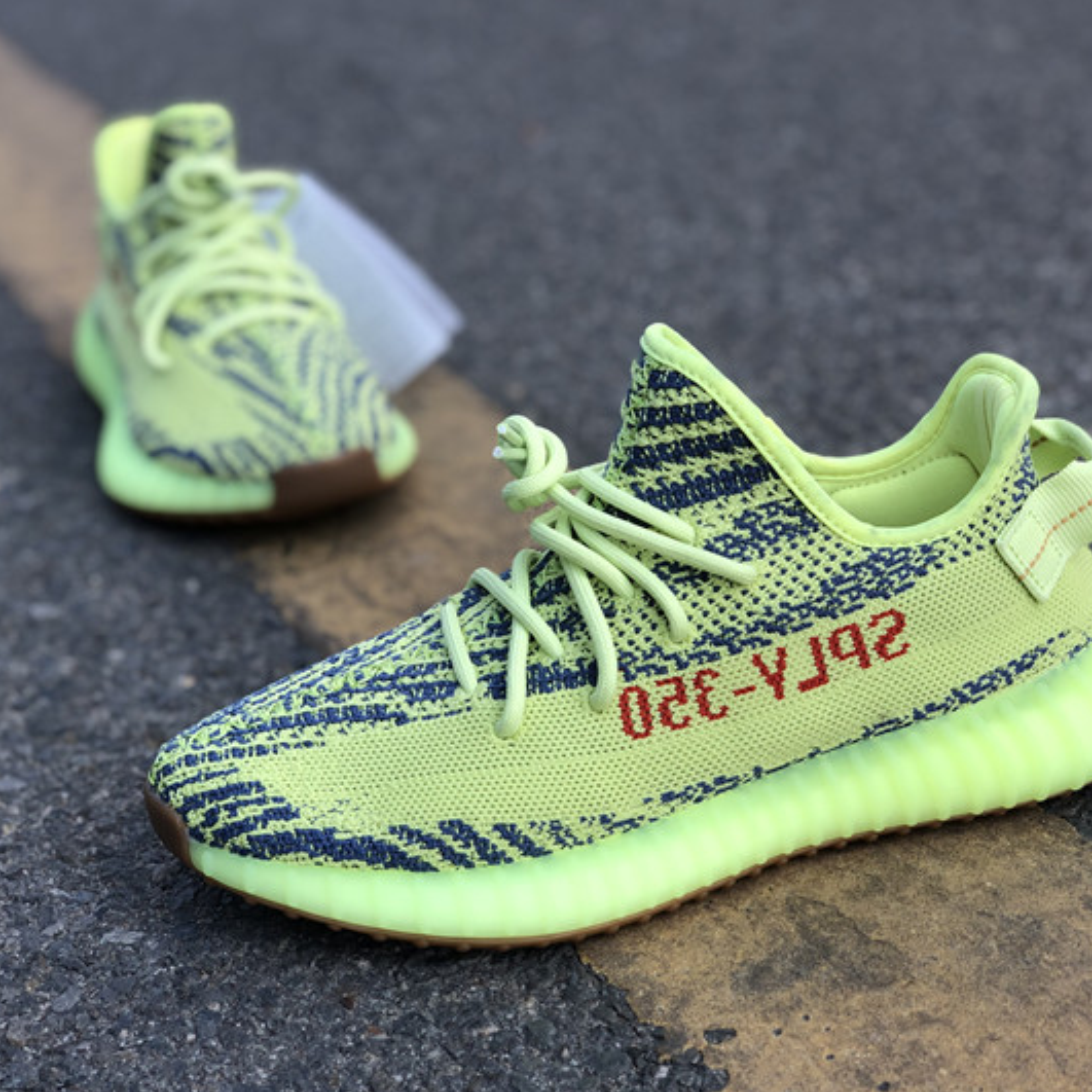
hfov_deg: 26.9
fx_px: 2284
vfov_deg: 26.9
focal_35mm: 64
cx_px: 543
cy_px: 534
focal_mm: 6
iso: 16
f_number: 2.4
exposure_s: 1/139
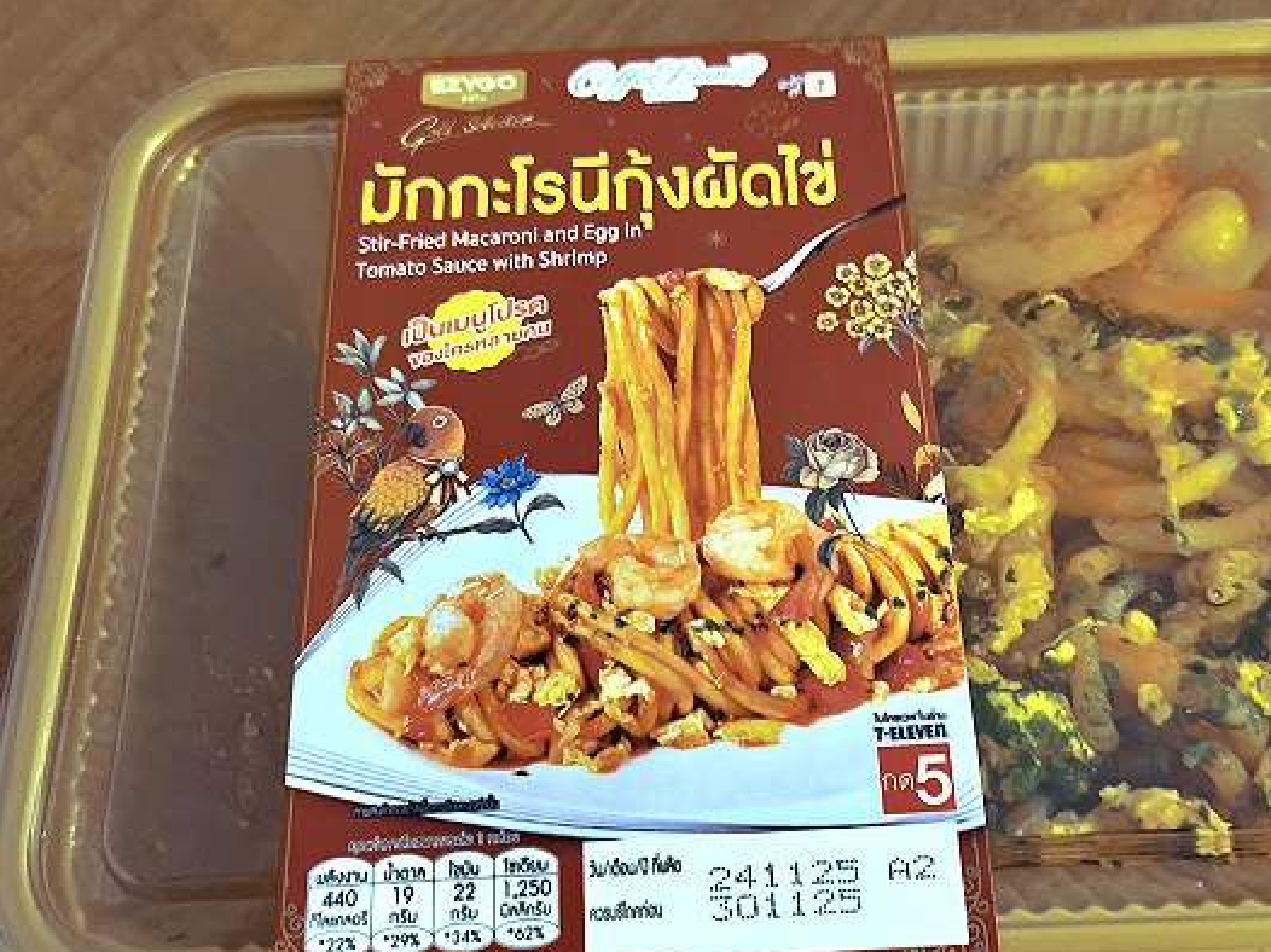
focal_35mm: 35
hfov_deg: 52.4
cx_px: 732
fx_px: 1285
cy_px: 548
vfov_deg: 40.6
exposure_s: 1/20
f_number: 1.7
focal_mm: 5.35
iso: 4000
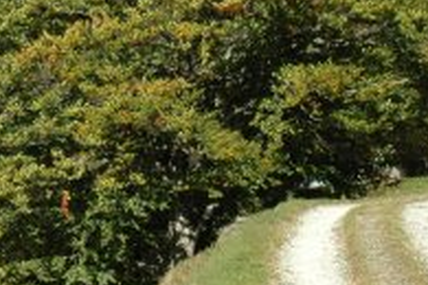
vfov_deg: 9.0
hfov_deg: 13.3
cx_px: -108
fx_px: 1781
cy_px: -129
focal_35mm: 150
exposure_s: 1/250
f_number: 8
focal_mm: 27
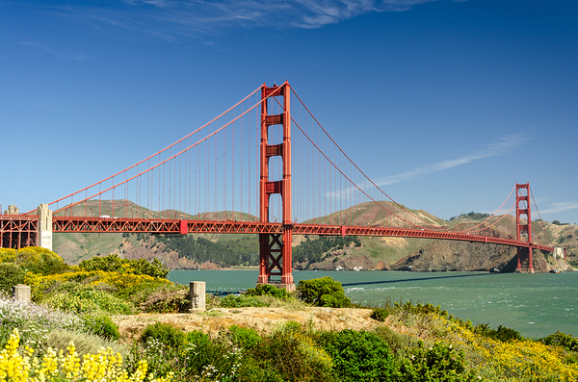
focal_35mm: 48
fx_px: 769
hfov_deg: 41.2
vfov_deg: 27.9
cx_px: 289
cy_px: 191
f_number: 7.1
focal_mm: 32
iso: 100
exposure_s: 1/100
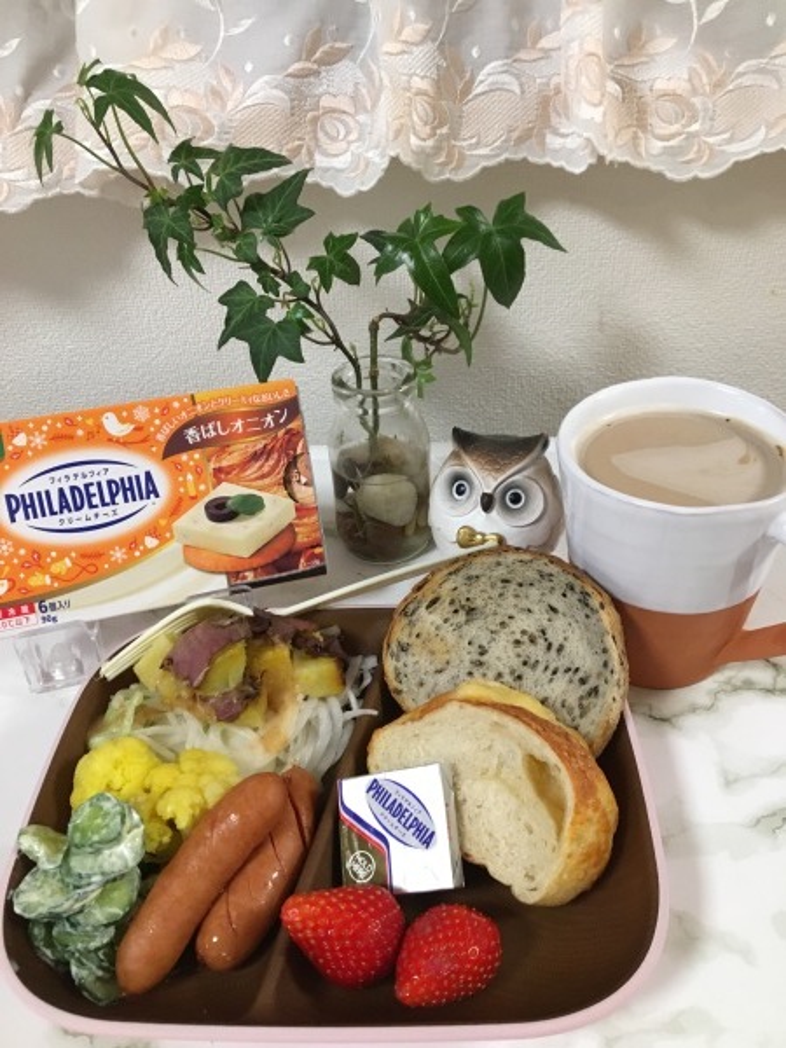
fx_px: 878
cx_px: 393
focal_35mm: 29
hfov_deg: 48.2
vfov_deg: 61.7
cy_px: 524
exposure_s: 1/30
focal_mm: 4.15
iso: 200
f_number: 2.2
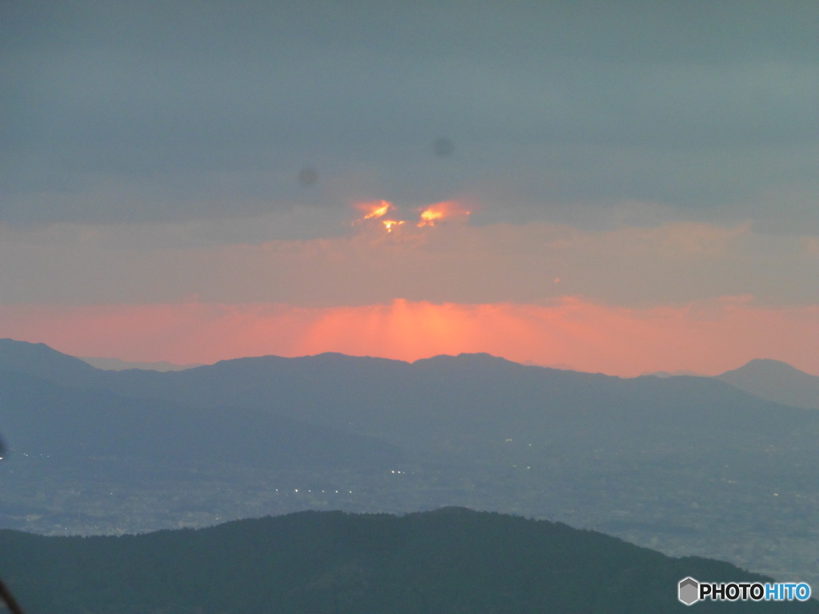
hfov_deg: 9.2
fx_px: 5063
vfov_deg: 6.9
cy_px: 307
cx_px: 410
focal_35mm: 214
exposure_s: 1/60
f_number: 5.6
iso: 400
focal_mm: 38.2
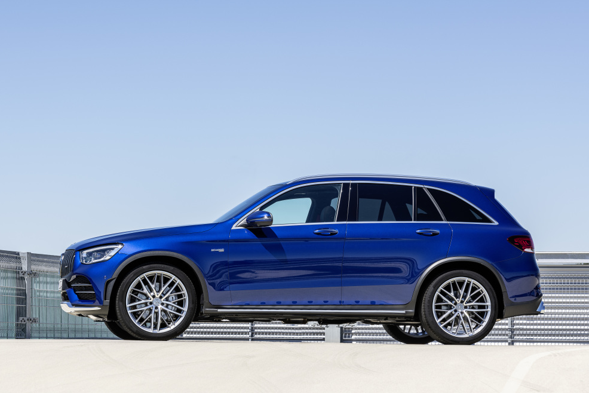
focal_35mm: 109
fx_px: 1784
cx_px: 297
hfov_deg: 18.7
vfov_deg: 12.6
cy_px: 191
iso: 100
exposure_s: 1/200
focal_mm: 105
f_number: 8
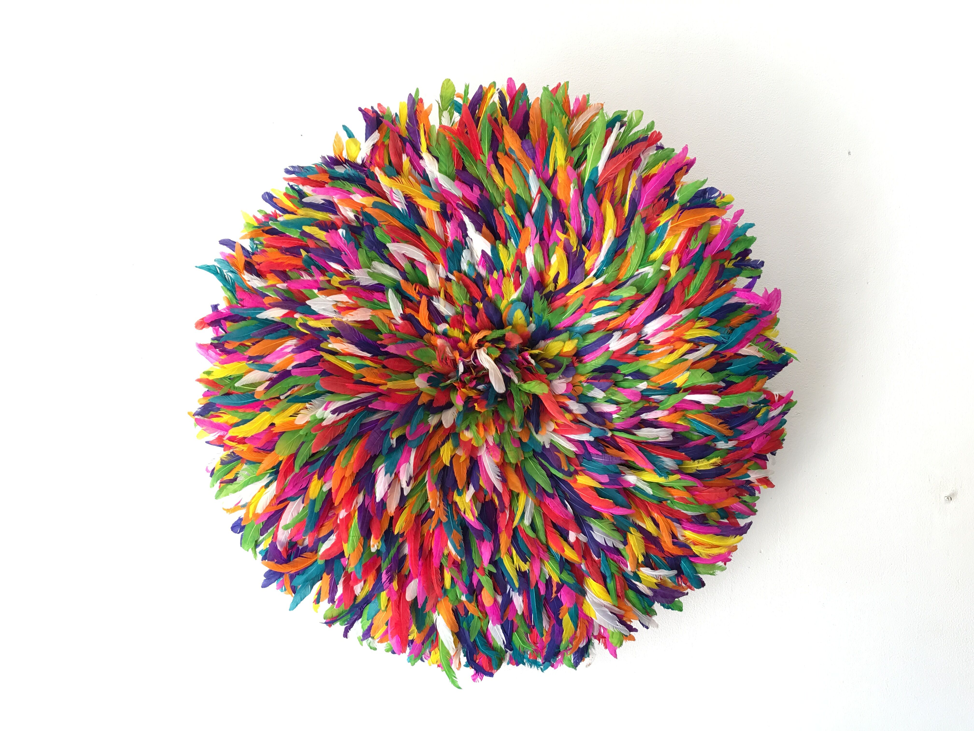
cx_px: 487
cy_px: 366
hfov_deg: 61.7
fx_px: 816
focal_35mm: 29
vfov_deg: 48.2
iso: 50
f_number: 2.2
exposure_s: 1/33
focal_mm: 4.15
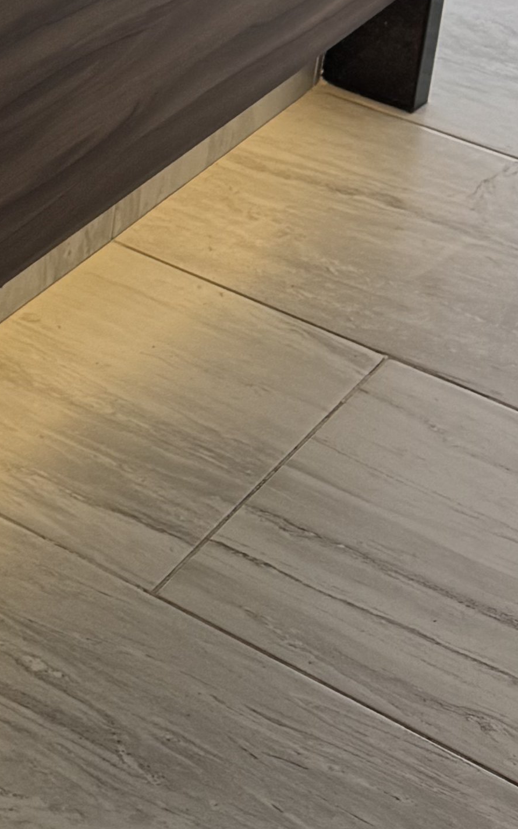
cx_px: -610
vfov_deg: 18.6
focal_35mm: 102
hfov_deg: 11.3
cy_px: -326
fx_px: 2305
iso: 64
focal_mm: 6.76
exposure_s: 1/251
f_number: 1.78
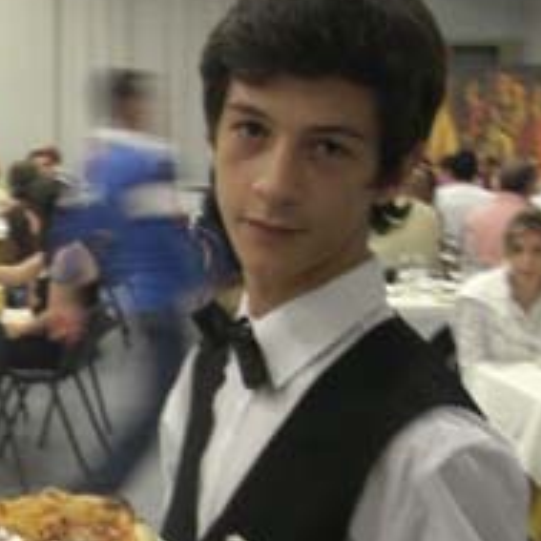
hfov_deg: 18.3
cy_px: 445
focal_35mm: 89
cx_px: -135
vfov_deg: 19.3
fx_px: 1574
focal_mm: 6.3
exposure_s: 1/13
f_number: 3.1
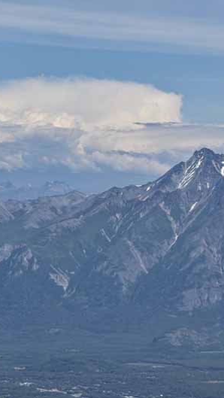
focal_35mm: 190
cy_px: 199
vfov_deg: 11.3
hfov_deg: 6.4
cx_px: 219
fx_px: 2004
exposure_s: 1/1600
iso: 100
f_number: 6.3
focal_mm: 120
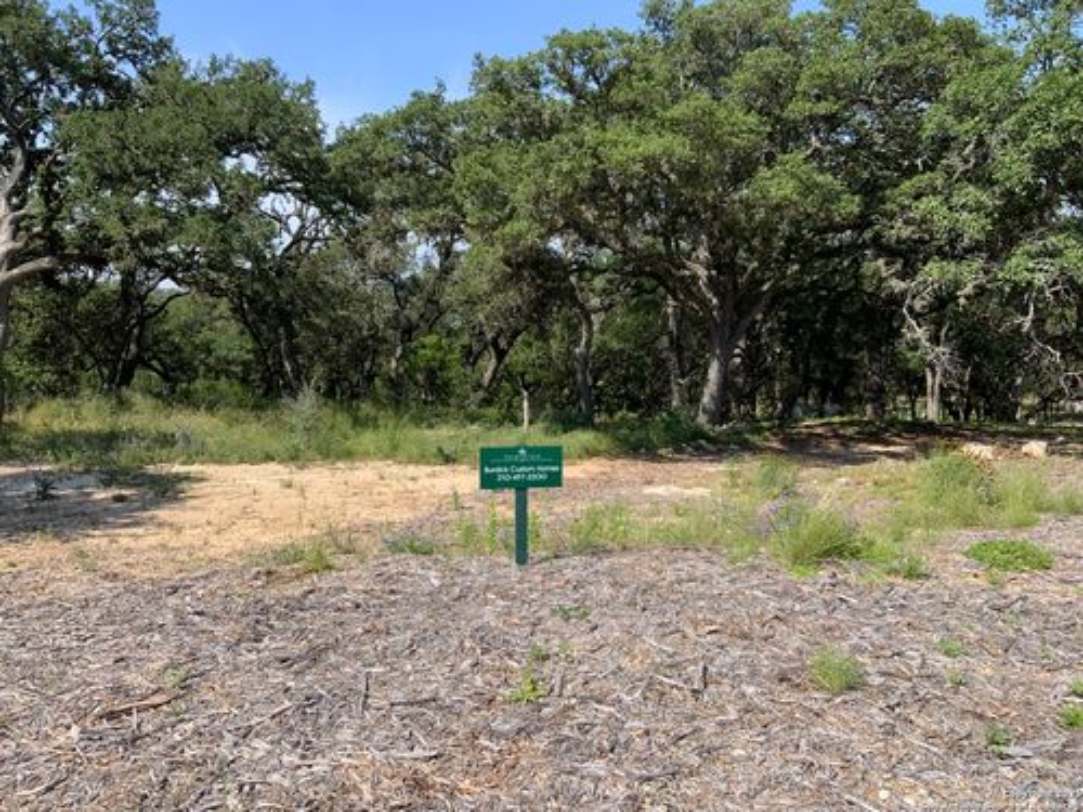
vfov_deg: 48.2
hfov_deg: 61.7
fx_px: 907
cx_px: 542
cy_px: 406
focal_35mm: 29
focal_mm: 3
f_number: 1.8
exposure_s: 1/1311
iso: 16
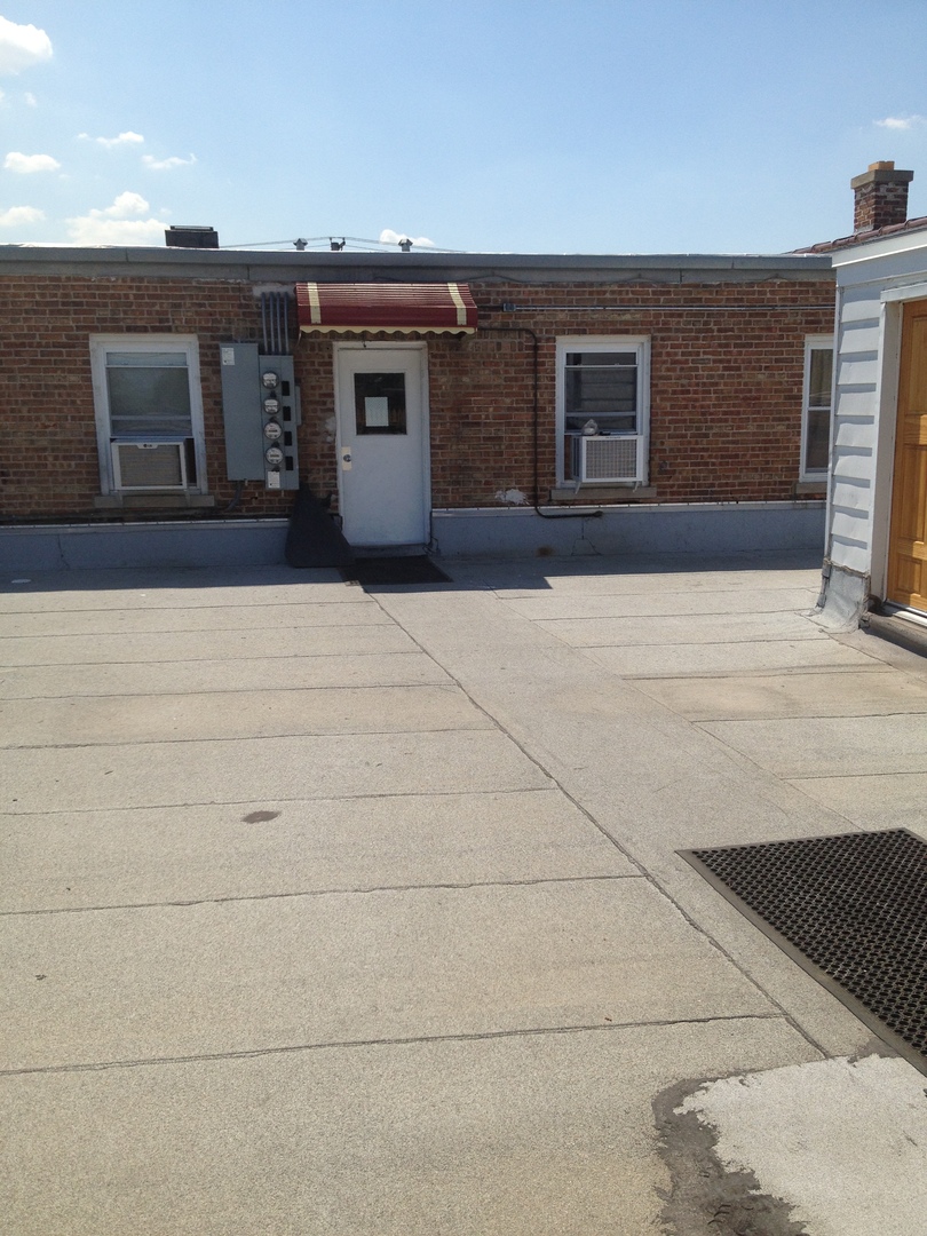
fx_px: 1250
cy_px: 618
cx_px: 464
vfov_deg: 52.6
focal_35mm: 35
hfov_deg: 40.7
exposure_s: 1/1972
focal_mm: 4.28
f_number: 2.4
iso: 50
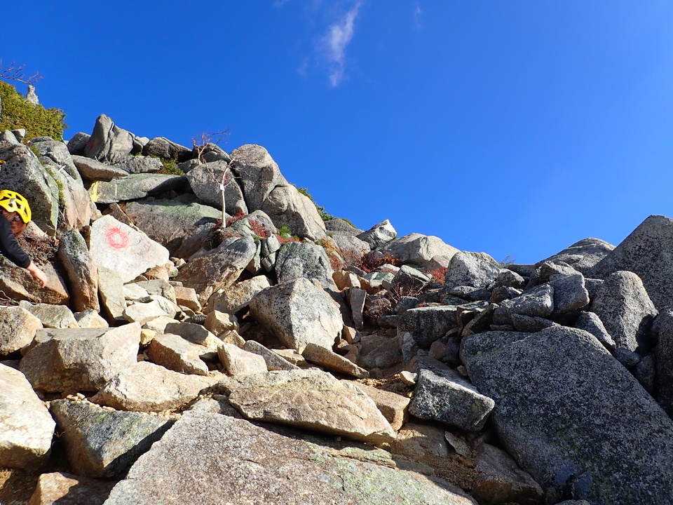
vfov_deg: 54.9
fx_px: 486
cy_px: 252
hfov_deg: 69.4
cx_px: 336
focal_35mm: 25
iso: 100
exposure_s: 1/125
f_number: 8
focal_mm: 4.5
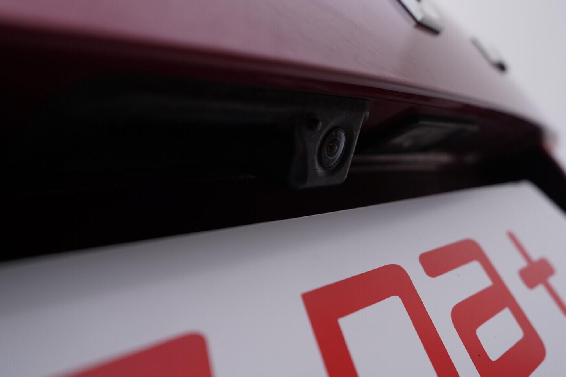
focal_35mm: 36
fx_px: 566
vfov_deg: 36.9
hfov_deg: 53.1
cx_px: 283
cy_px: 188
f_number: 4.5
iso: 125
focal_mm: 24
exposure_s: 1/100
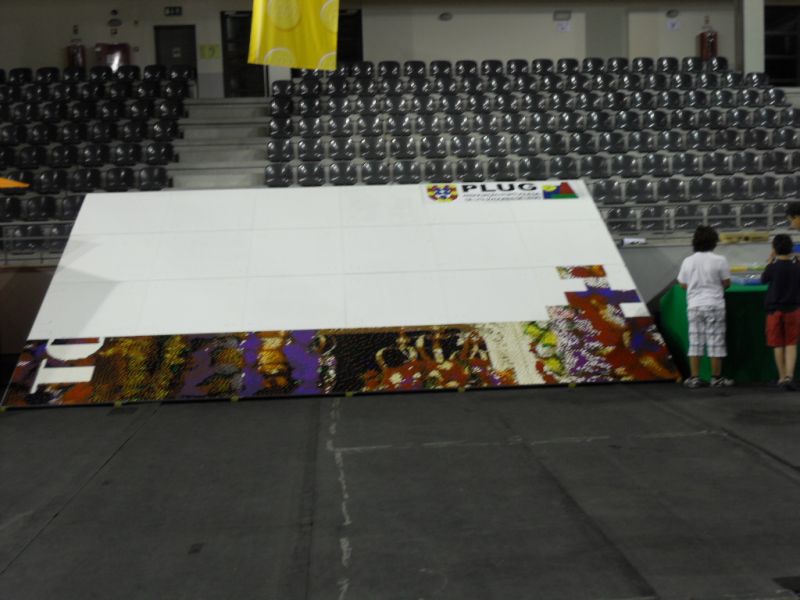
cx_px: 400
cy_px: 300
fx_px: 1040
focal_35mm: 45
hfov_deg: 42.1
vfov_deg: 32.2
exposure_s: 1/60
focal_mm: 9.6
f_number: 3.6
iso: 120
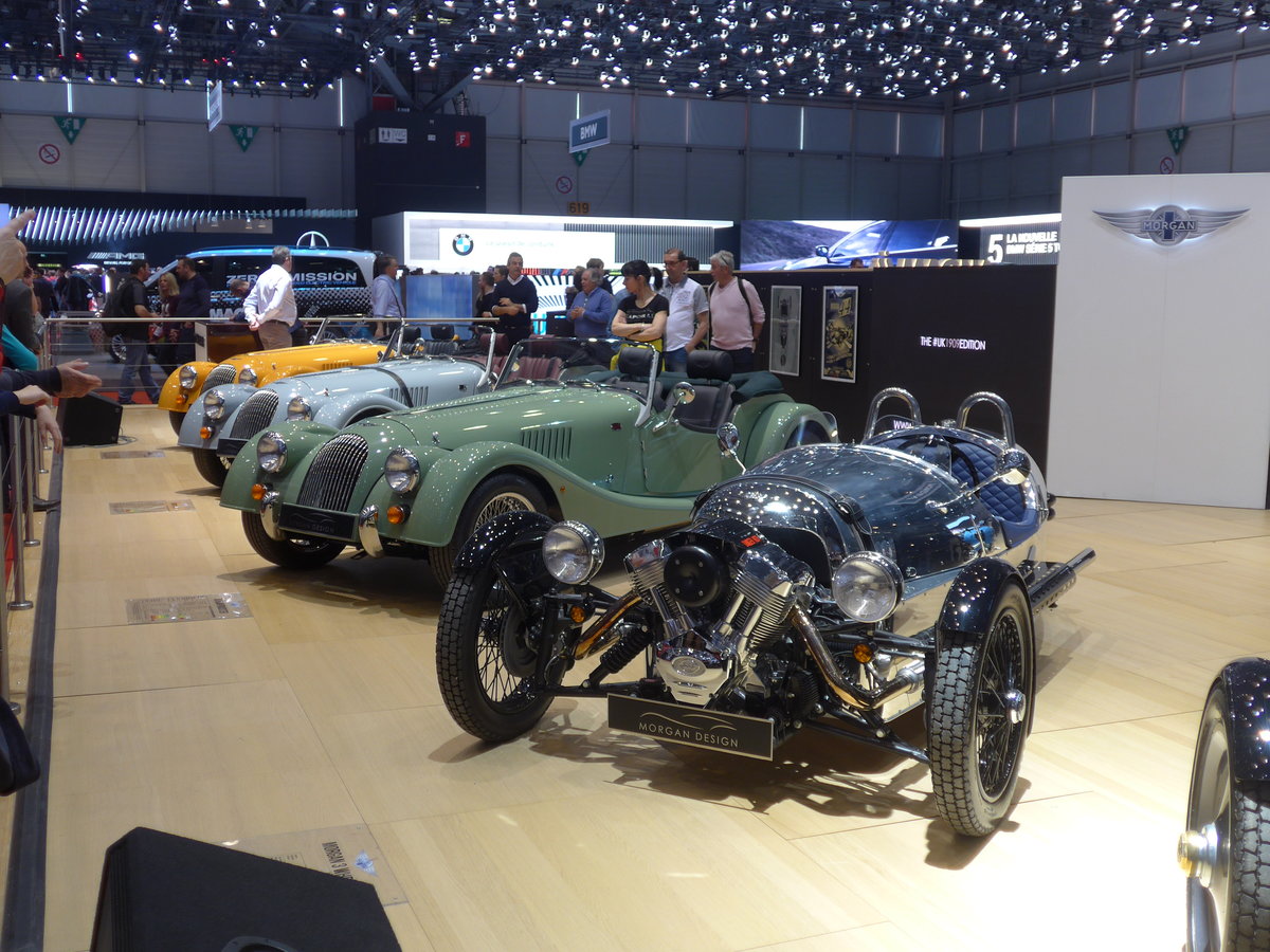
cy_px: 476
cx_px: 635
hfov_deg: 47.9
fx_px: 1431
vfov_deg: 36.8
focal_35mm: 39
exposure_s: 1/60
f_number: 2.5
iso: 100
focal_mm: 8
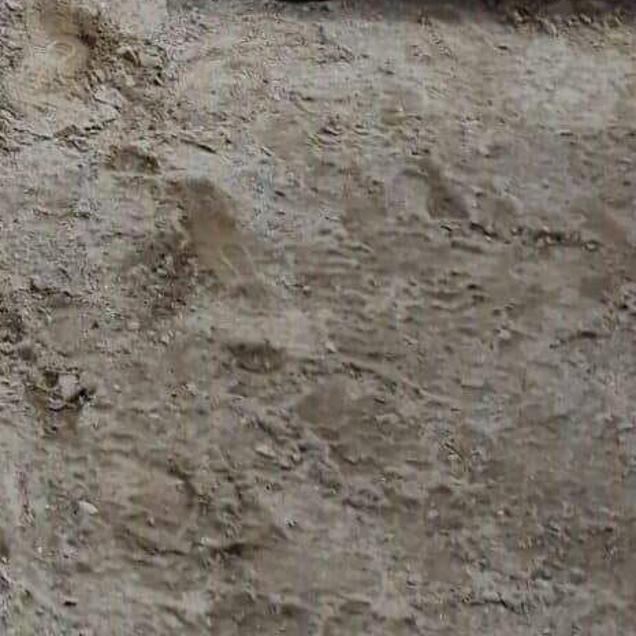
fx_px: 2328
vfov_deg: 14.0
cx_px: -524
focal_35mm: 112
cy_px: -480
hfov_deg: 13.8
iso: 50
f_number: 1.8
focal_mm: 6.4
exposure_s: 1/1476
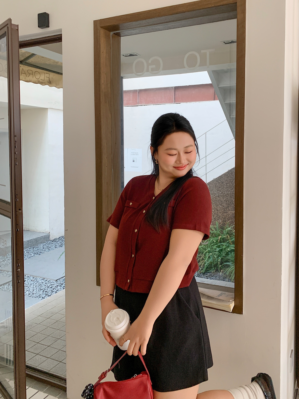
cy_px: 200
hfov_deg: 53.1
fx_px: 299
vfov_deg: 67.3
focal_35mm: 26
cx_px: 150
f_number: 1.8
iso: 100
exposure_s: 1/60
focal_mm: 4.25
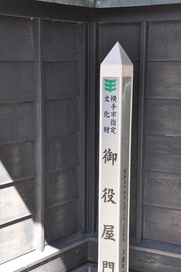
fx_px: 650
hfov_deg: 15.8
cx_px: 95
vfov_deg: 23.6
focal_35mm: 86
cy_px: 159
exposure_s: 1/60
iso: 200
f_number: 8
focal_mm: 48
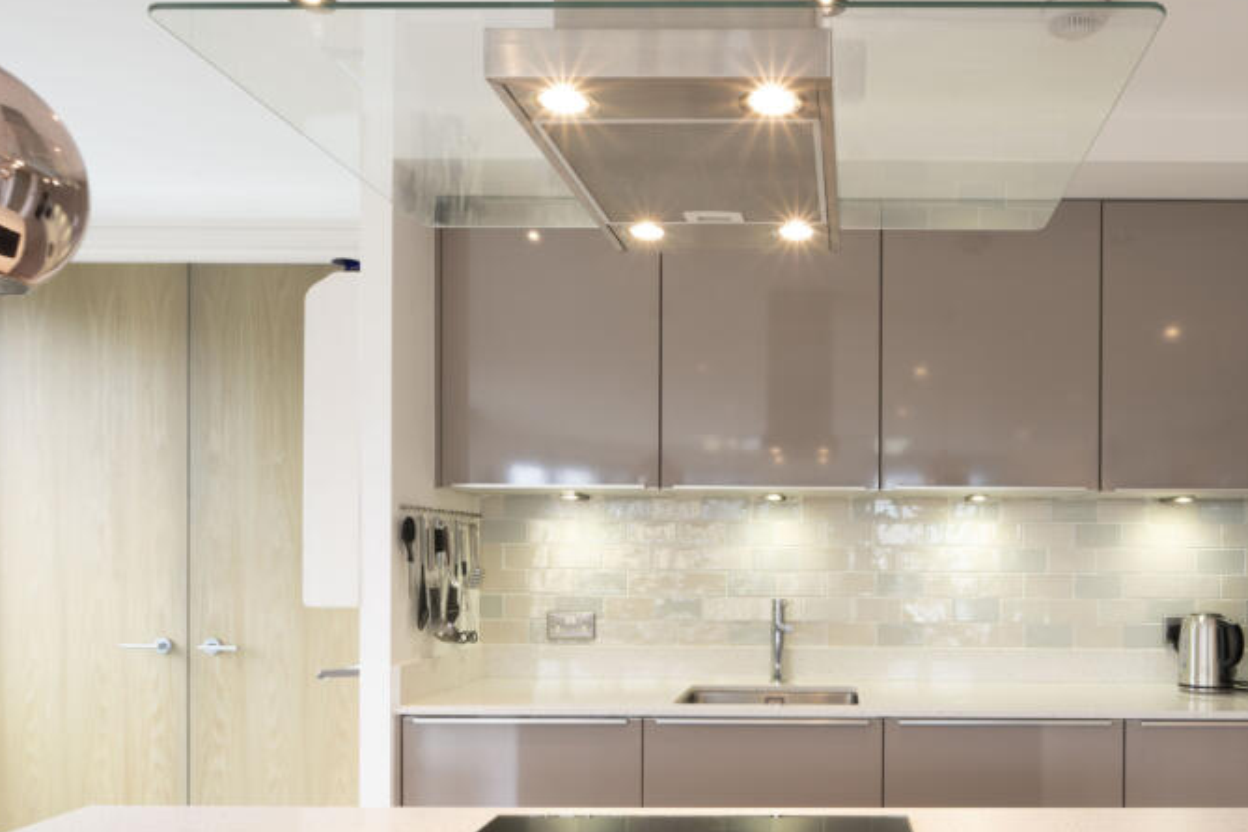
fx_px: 928
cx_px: 724
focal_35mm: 27
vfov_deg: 47.9
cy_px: 518
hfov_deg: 67.4
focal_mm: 17.5
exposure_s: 1/2
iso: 250
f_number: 16
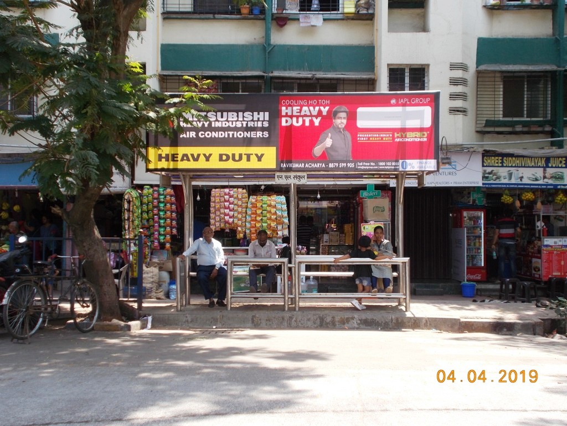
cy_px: 213
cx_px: 284
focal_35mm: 44
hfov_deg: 42.9
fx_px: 721
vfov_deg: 32.9
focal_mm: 7.9
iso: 80
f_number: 4.2
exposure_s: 1/100
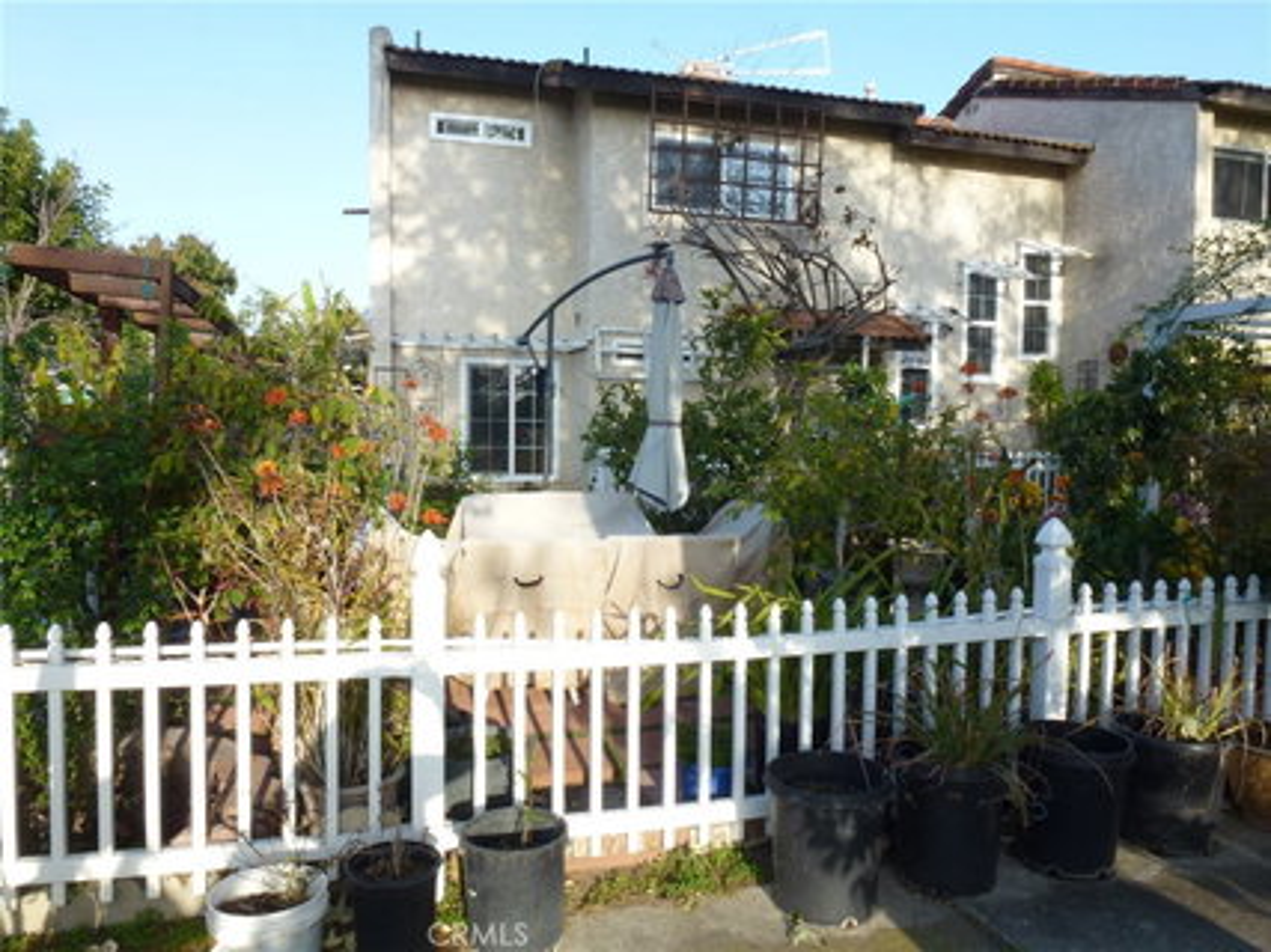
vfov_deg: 56.8
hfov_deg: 71.6
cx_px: 636
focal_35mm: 24
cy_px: 476
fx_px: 881
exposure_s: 1/60
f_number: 8
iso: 100
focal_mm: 4.3
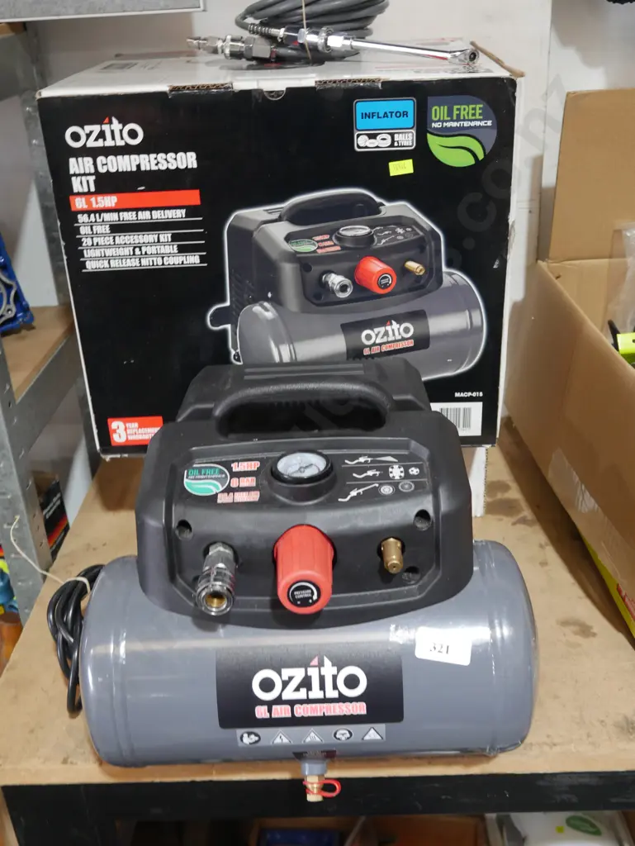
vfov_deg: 51.3
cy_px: 423
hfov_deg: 39.7
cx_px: 318
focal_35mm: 36
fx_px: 880
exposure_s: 1/60
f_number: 4
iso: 800
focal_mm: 18
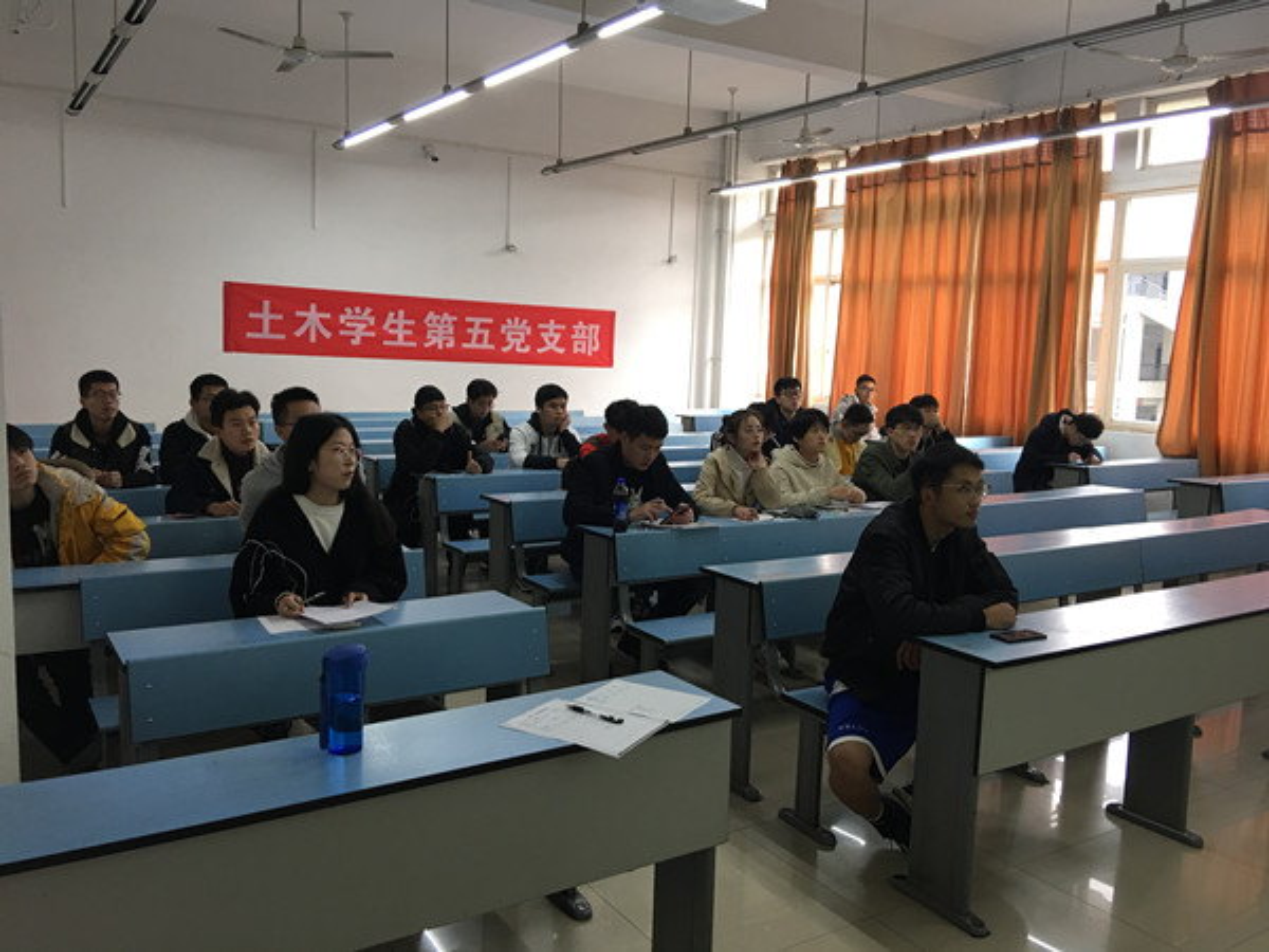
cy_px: 476
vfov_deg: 48.2
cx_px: 634
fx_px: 1063
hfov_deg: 61.7
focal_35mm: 29
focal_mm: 4.15
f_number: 2.2
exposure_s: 1/17
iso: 40
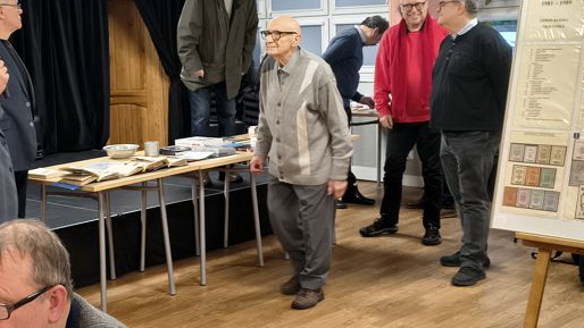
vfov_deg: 19.7
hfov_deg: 33.7
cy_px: 177
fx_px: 945
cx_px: 153
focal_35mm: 61
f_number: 1.8
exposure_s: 1/50
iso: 434
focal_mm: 5.56
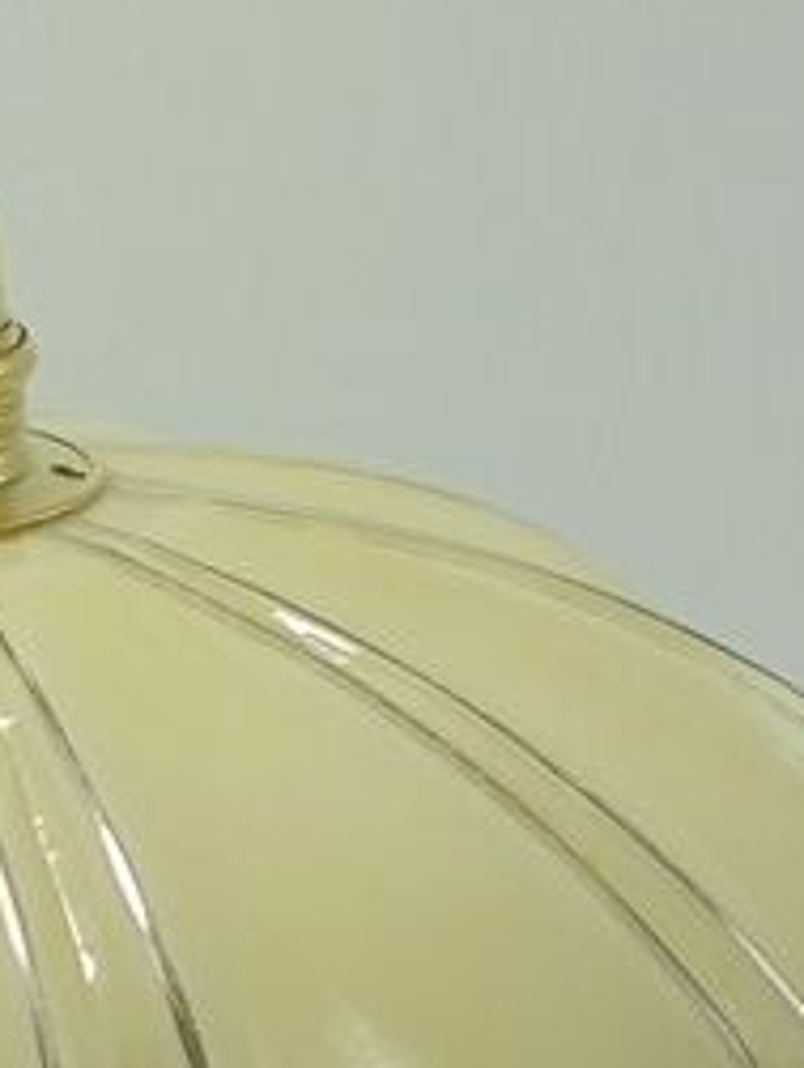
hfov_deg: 10.7
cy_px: 396
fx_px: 4201
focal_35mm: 136
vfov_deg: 14.5
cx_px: -155
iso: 100
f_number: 4.2
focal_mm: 6.9
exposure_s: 1/80
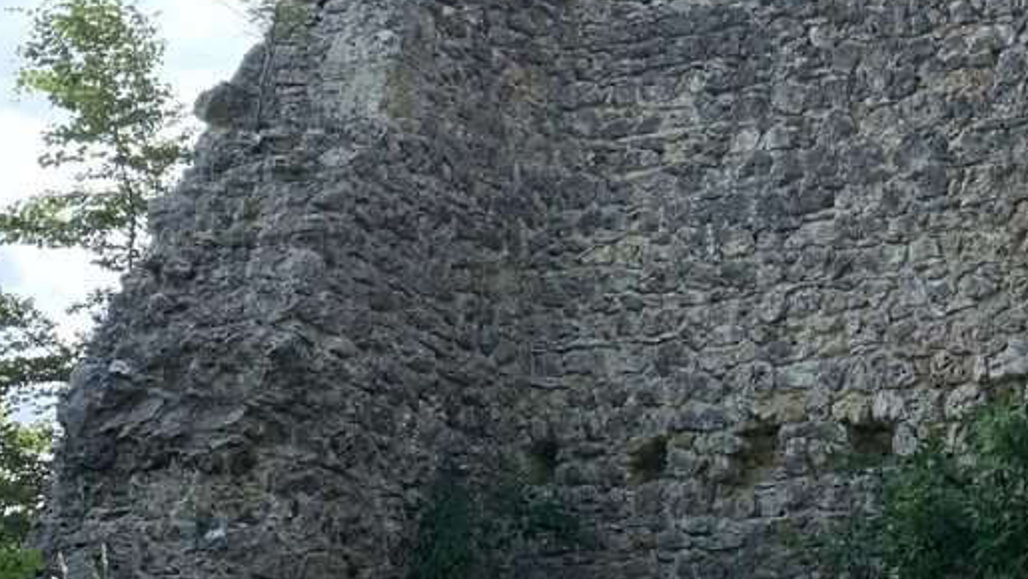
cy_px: -202
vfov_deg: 17.1
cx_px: 822
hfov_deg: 31.1
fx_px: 1800
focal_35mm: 66
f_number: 1.8
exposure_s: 1/356
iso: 25
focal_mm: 4.25
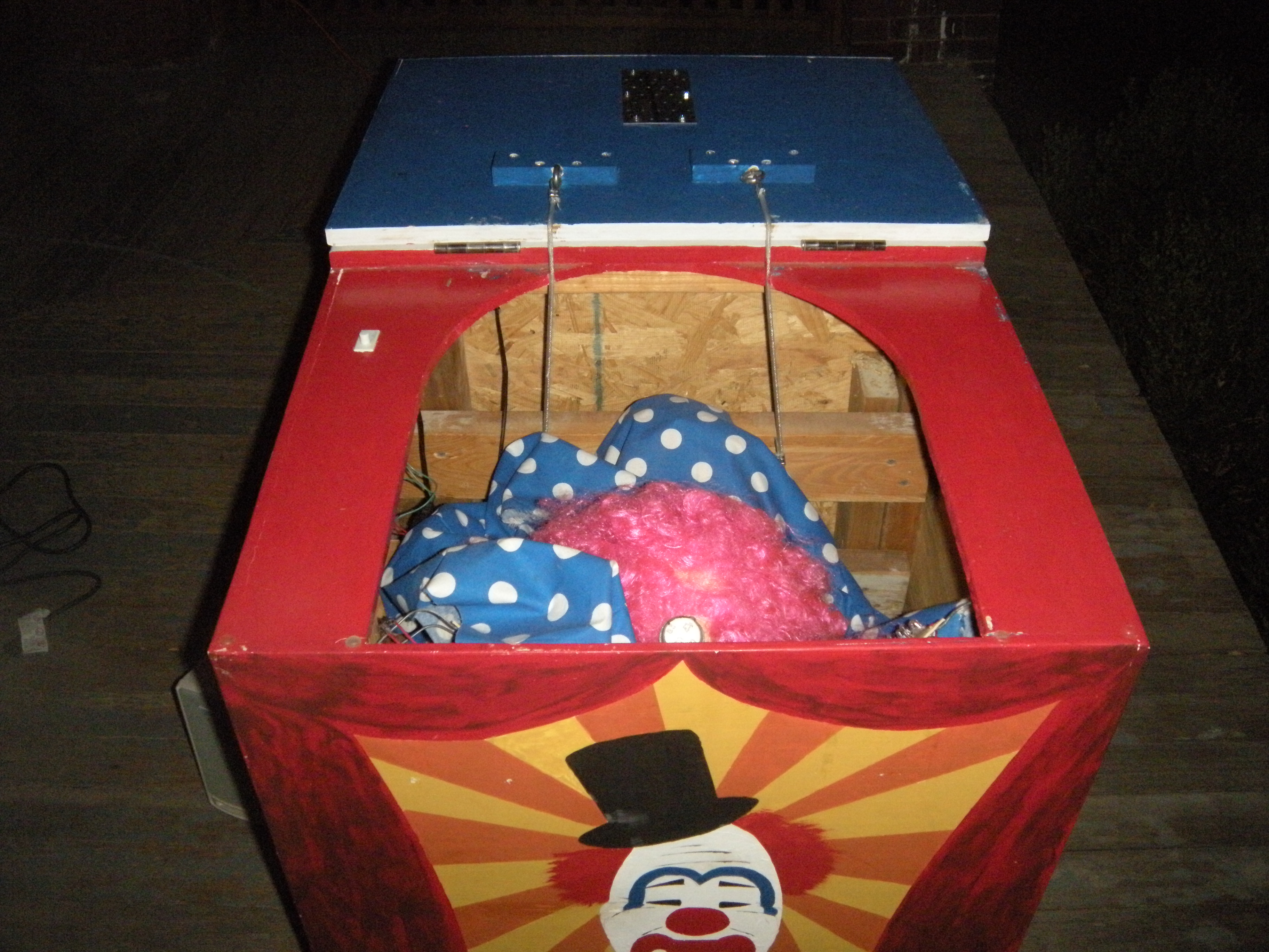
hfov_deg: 52.6
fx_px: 1283
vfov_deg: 40.7
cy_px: 476
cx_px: 634
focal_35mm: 35
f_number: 3.8
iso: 561
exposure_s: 1/60
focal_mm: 5.9
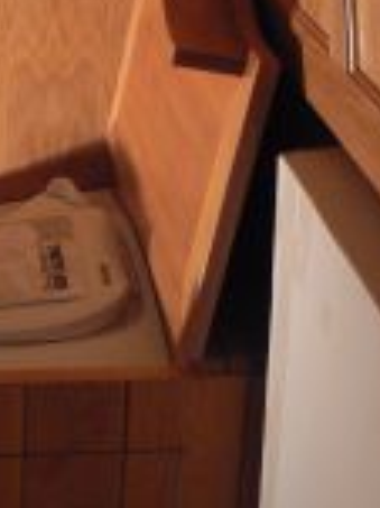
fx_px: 1261
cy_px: 259
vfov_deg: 22.8
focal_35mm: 86
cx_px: 98
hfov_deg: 17.1
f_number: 2.8
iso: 200
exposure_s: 1/15
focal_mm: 6
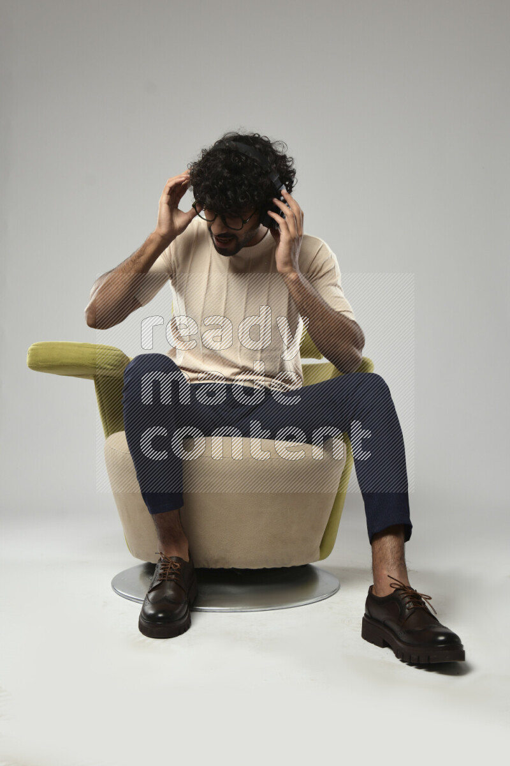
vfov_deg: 48.5
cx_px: 255
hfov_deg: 33.4
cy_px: 383
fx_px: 850
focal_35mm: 40
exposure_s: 1/125
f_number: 5.6
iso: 400
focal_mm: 40
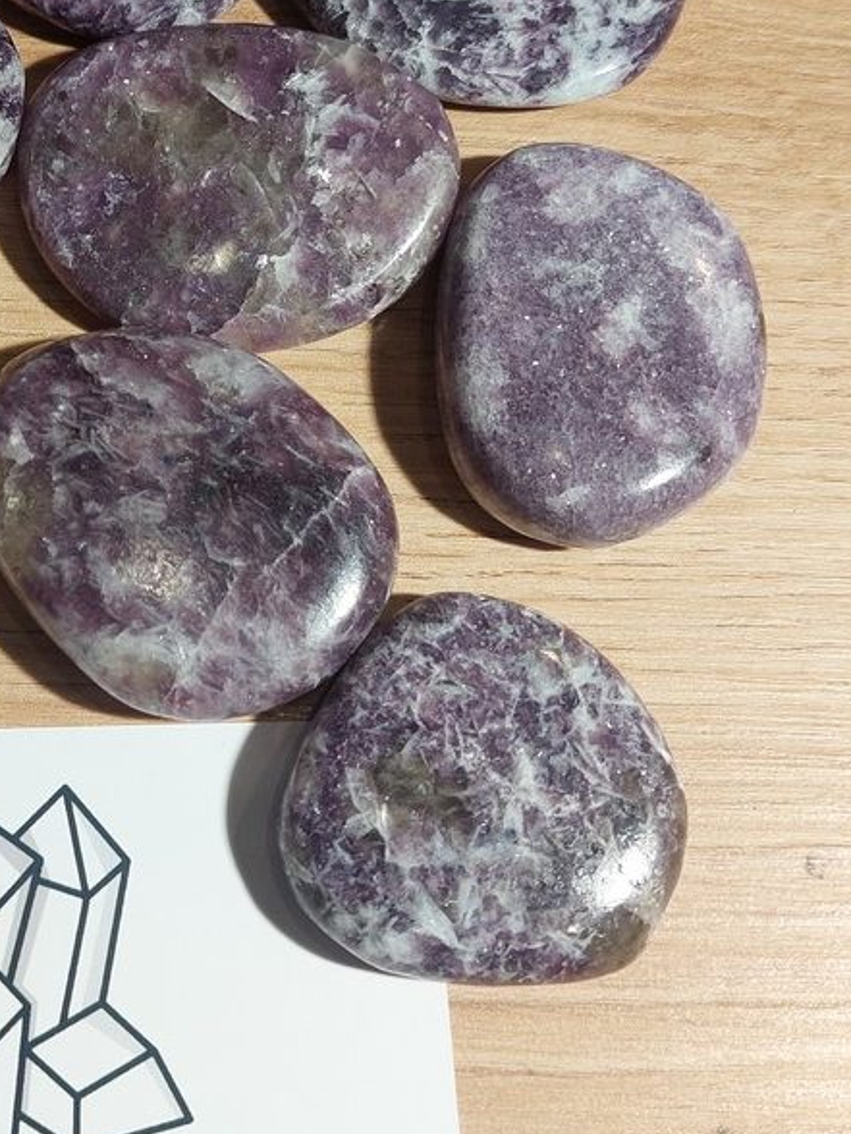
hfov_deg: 28.4
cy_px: 368
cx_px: 71
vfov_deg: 38.4
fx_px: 1606
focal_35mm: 49
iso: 50
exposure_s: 1/100
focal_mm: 5.23
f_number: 1.8
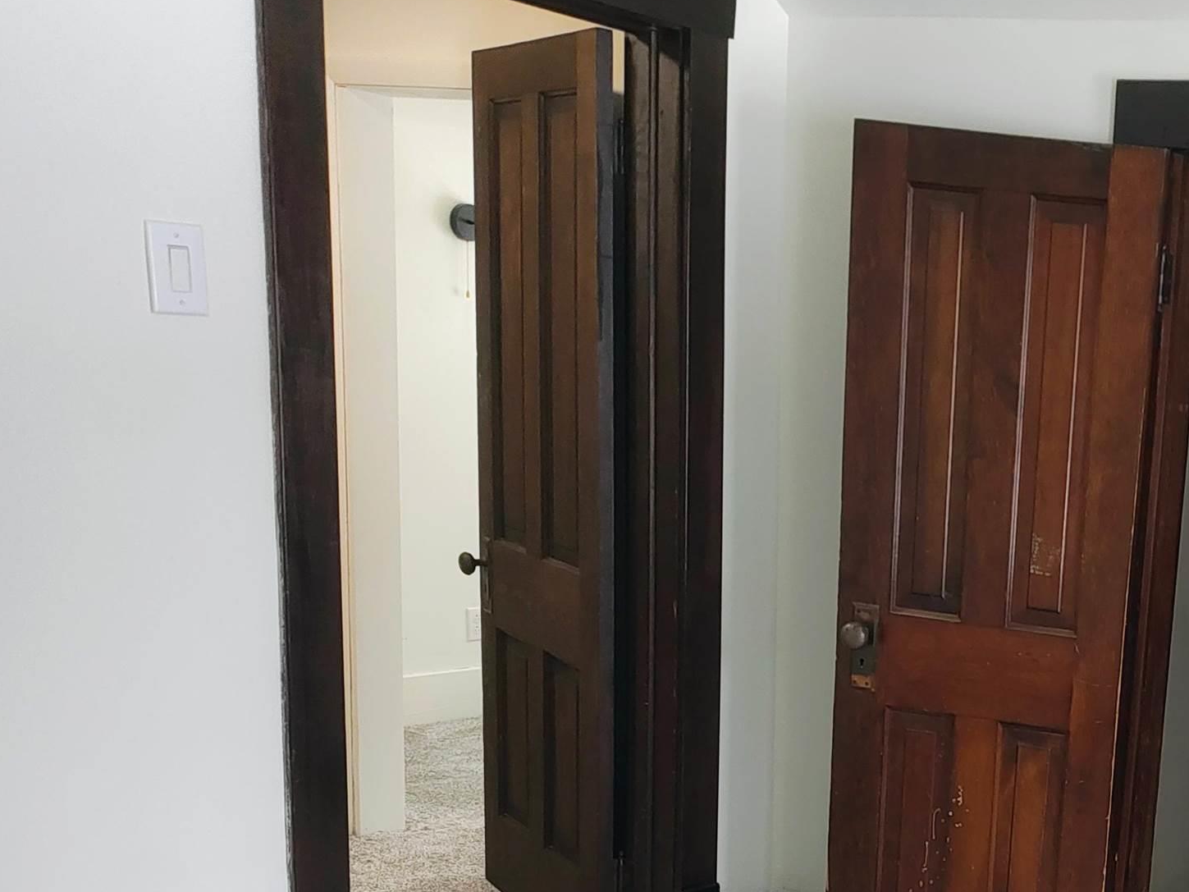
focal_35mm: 53
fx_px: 1821
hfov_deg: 32.8
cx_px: 1230
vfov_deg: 26.5
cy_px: 828
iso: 722
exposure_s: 1/60
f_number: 1.7
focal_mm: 4.71
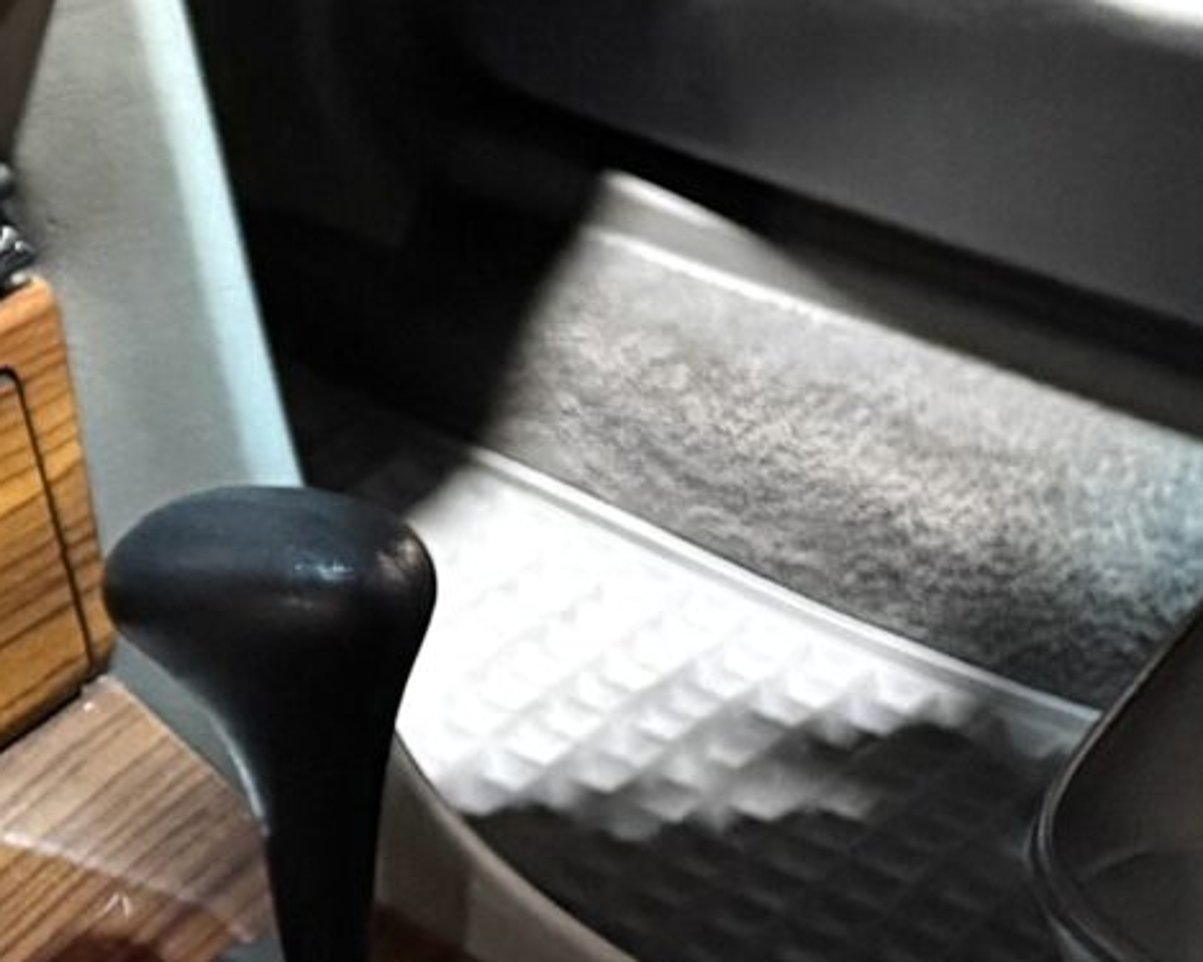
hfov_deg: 12.3
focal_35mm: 128
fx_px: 4556
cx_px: -1575
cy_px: -580
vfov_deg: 11.4
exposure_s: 1/60
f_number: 1.78
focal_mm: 6.76
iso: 800
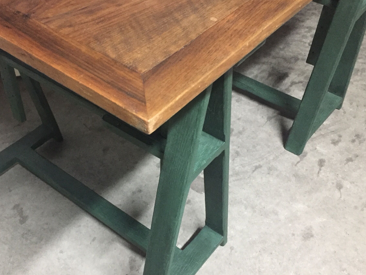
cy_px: 142
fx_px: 444
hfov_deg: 44.6
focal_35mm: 42
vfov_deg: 34.3
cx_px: 150
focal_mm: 4.15
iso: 320
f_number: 2.2
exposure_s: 1/17
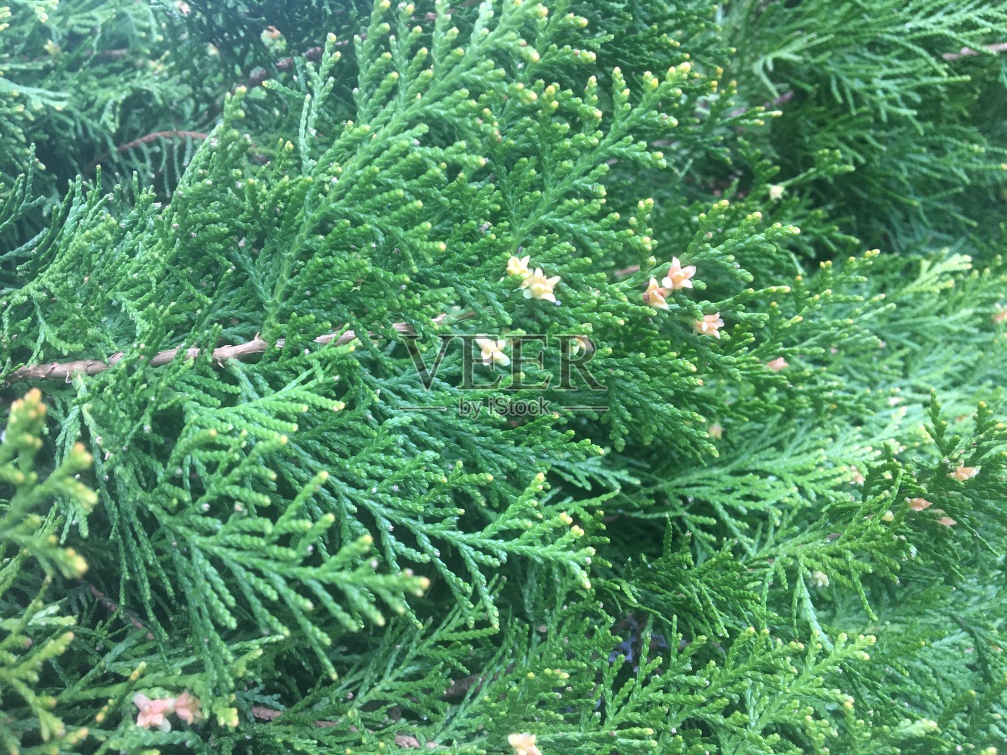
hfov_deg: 61.7
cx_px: 504
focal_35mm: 29
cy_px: 378
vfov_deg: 48.2
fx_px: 844
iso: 125
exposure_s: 1/33
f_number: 2.2
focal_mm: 4.15
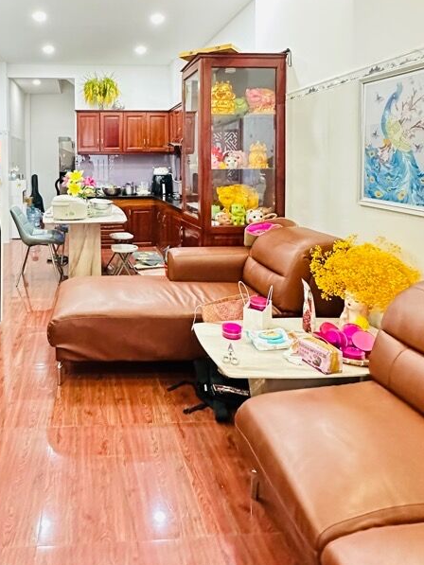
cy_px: 169
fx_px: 392
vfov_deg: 68.7
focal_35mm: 24
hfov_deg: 54.2
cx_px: 107
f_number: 2.2
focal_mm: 2.22
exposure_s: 1/50
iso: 1250
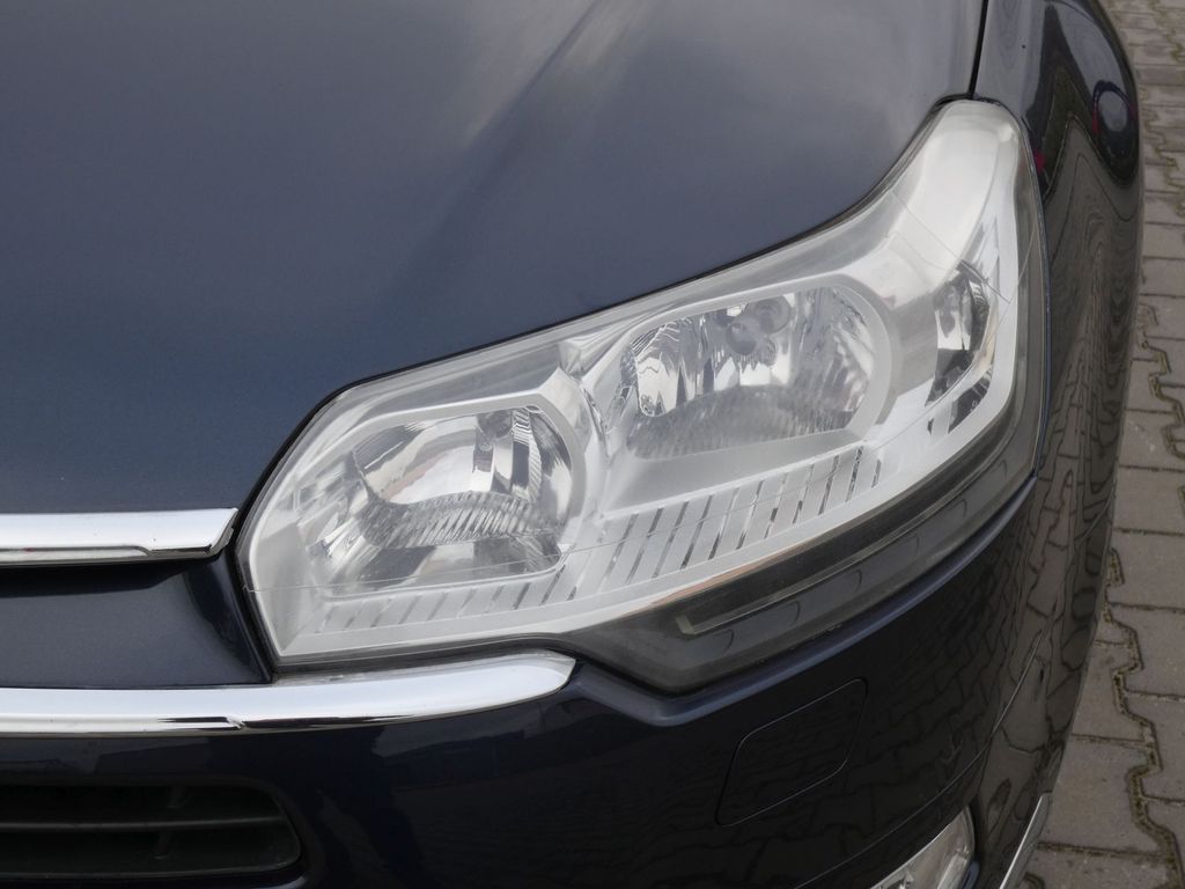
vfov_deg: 29.1
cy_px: 444
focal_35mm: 50
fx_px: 1712
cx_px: 592
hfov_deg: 38.2
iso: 100
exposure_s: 1/80
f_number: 5.6
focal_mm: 9
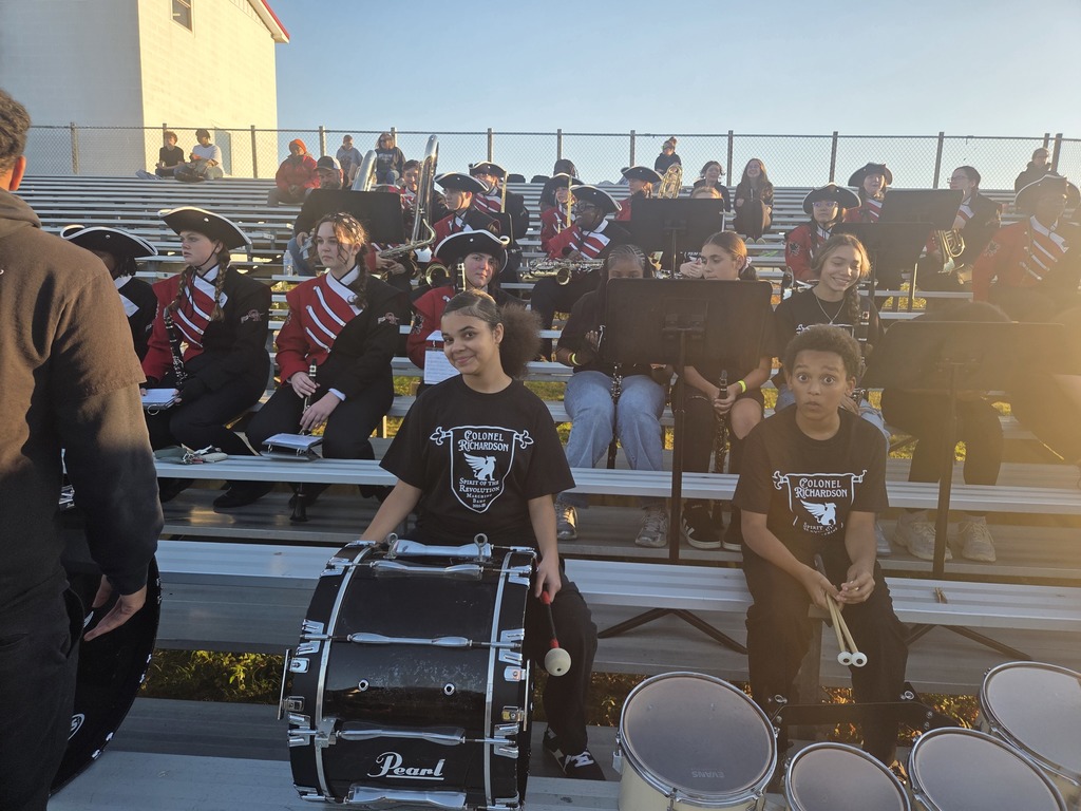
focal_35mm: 23
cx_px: 540
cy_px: 406
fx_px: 718
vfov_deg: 58.9
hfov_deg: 73.9
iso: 80
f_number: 1.8
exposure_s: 1/1167
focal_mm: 5.4
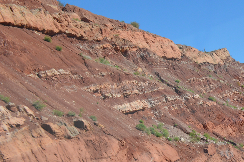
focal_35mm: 85
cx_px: 313
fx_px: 576
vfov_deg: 16.0
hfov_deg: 21.7
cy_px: 81
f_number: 8
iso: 100
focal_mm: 22
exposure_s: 1/250
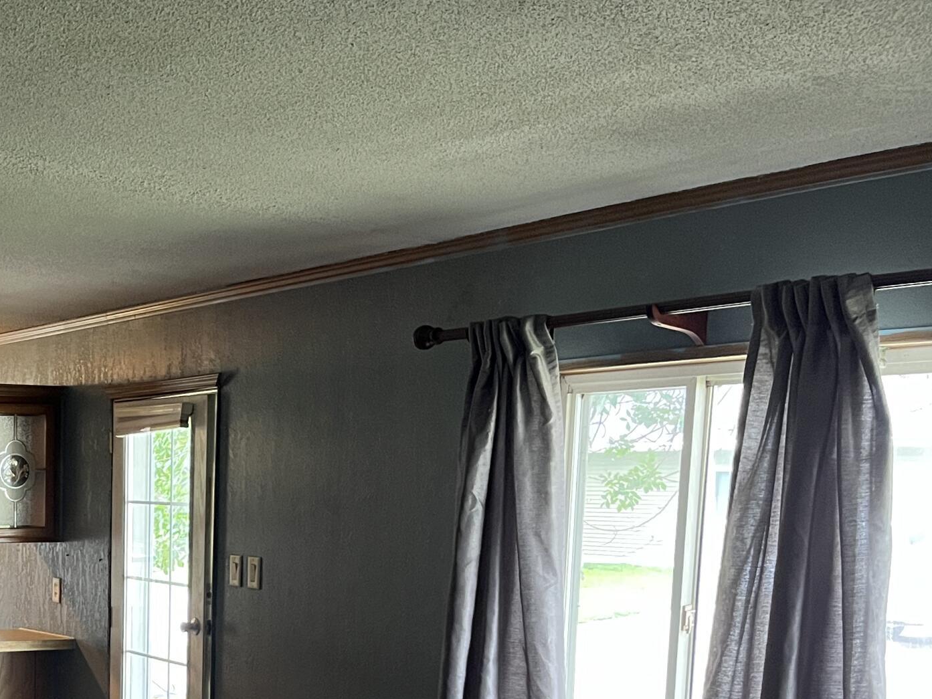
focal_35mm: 56
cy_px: 688
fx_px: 1508
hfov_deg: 31.7
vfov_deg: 25.0
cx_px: 2
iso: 400
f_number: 1.6
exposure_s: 1/60
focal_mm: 5.1
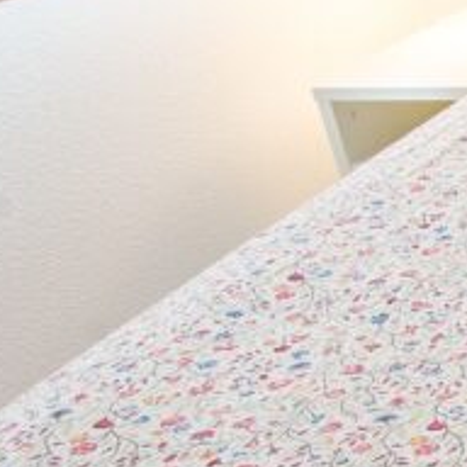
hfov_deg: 11.1
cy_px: 261
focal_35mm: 136
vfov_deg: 12.8
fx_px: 2076
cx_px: 1073
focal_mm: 20
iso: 200
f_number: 11
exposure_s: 1/4
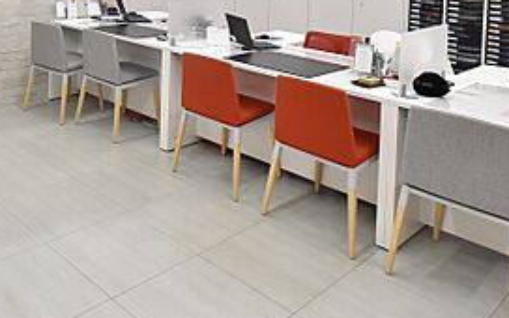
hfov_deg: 51.6
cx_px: 125
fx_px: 499
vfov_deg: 31.3
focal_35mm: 36
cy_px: -33
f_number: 8
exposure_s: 1/250
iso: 1600
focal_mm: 10
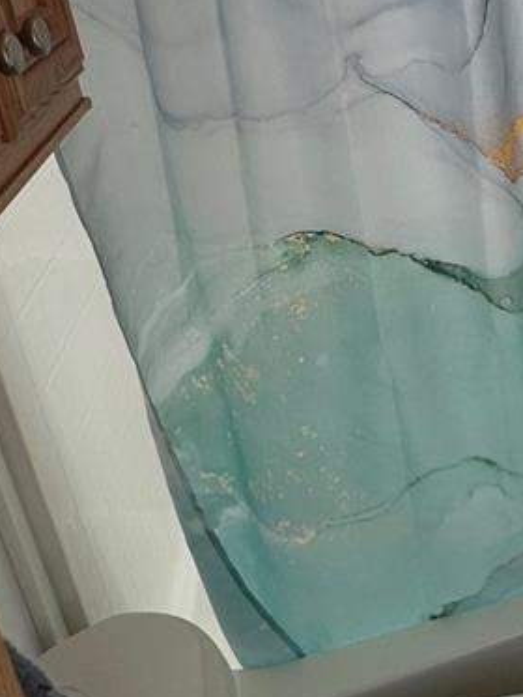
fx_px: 906
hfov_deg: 26.4
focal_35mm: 45
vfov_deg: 40.6
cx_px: 710
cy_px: 155
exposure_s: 1/139
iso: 40
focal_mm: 2.22
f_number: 2.2
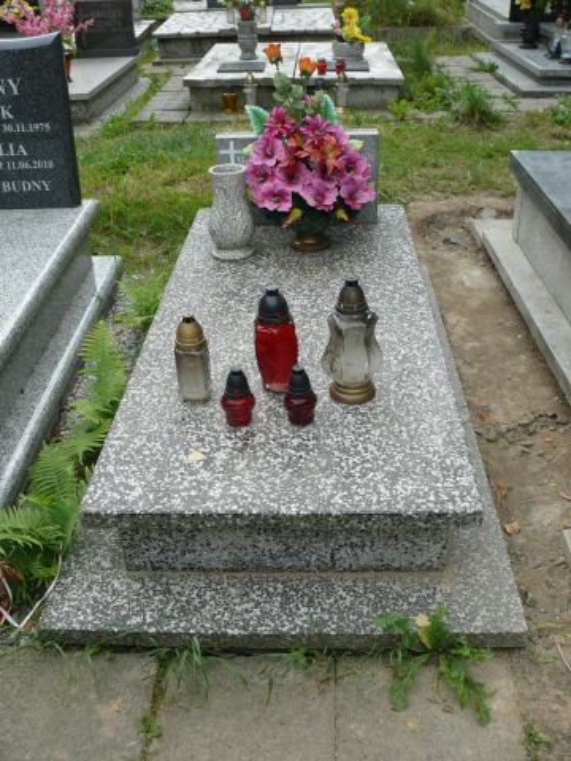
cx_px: 286
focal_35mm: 35
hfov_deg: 40.7
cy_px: 380
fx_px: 770
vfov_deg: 52.6
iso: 100
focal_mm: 7.4
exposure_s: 1/250
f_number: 4
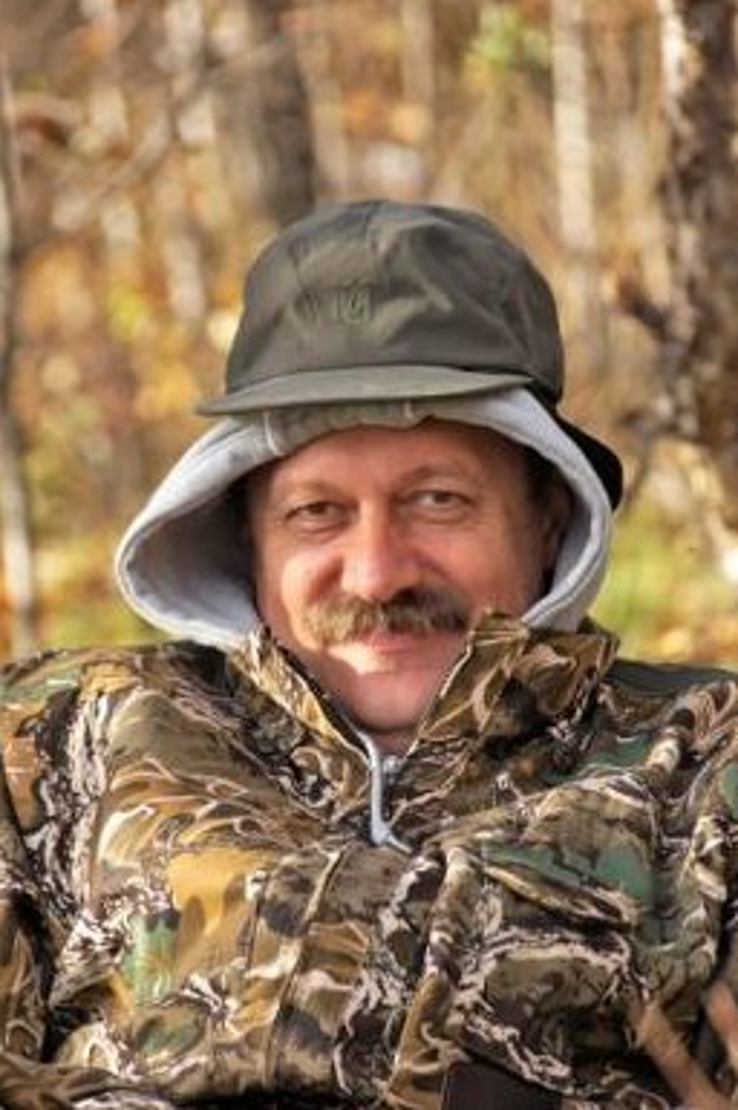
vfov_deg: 5.4
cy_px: 555
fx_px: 11674
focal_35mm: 379
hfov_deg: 3.6
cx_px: 370
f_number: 6.3
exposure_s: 1/125
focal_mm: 250
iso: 100
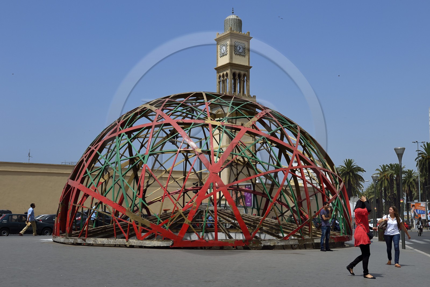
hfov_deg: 46.4
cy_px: 144
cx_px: 215
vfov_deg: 31.9
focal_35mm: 42
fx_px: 502
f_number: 11
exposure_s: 1/500
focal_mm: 42
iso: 200
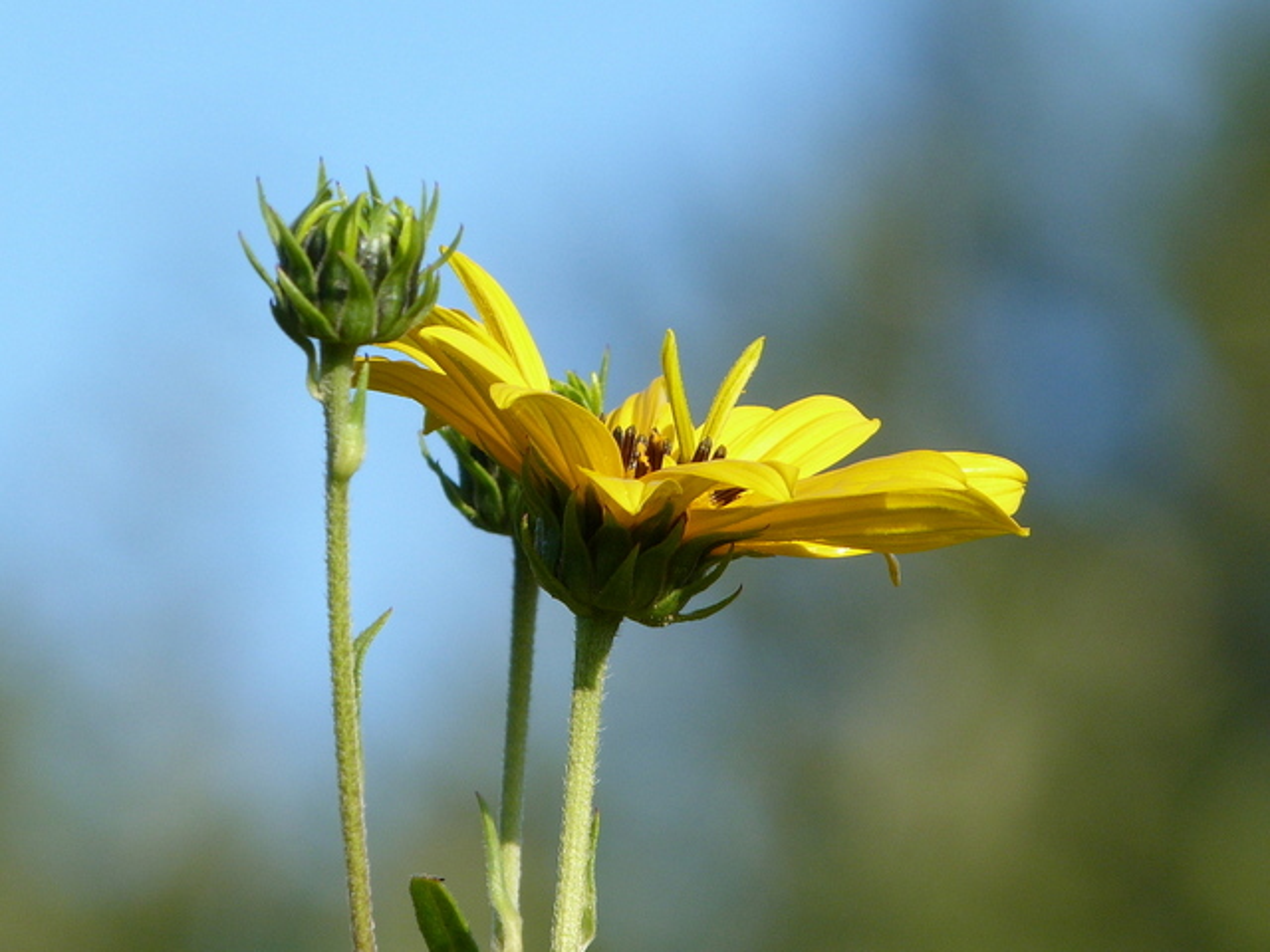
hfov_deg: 2.5
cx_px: 635
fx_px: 29314
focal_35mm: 799
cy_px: 476
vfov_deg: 1.9
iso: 100
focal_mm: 108
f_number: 5.6
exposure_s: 1/320
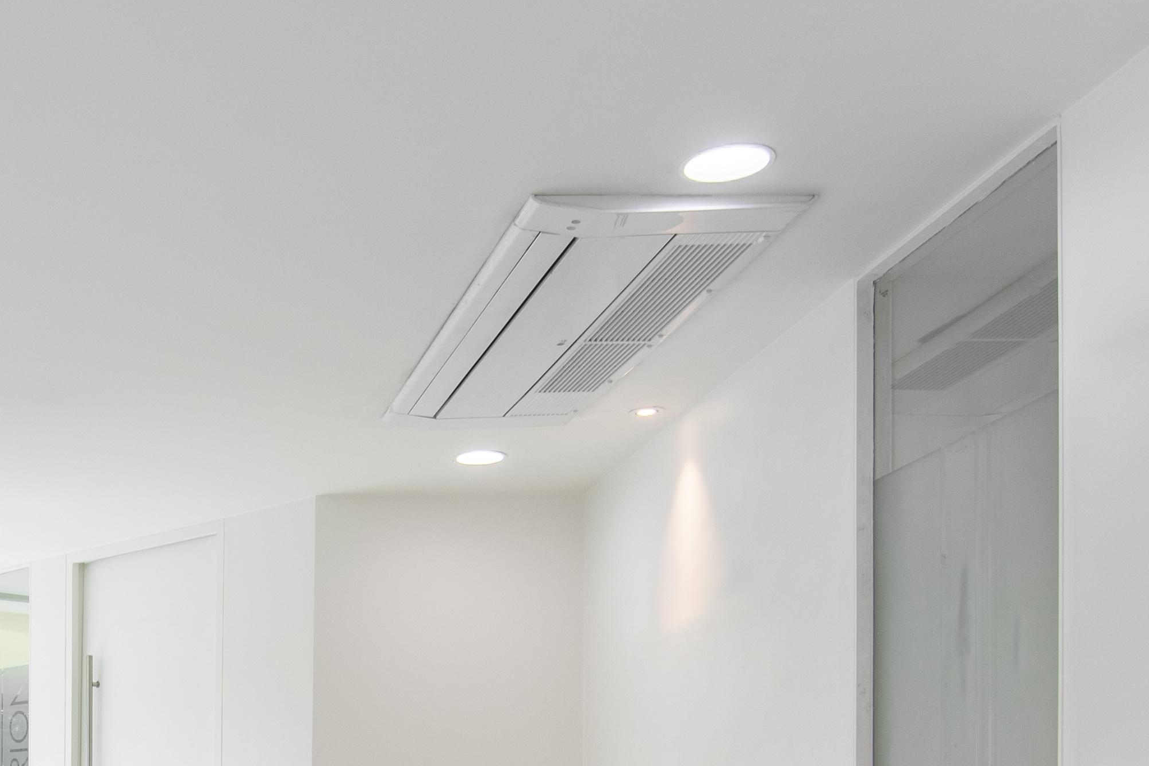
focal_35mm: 48
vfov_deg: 26.0
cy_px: 836
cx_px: 86
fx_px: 1532
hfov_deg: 38.0
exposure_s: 1/400
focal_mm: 16
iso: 250
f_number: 10
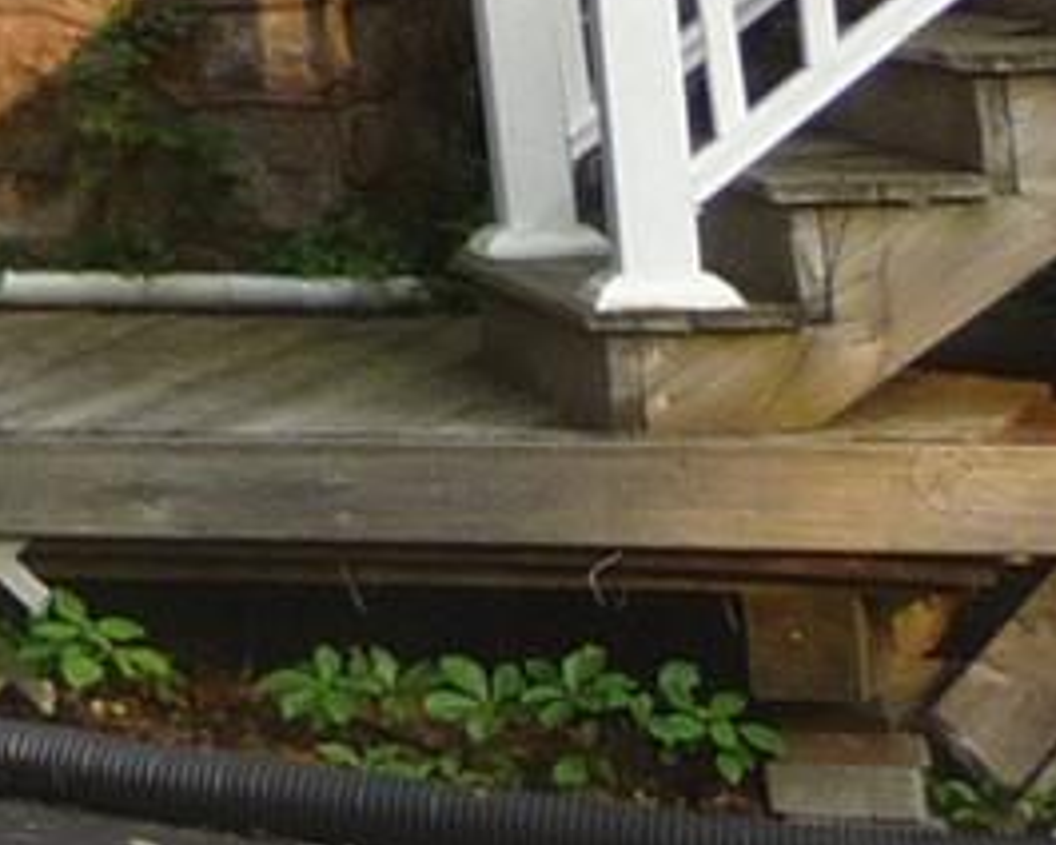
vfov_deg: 6.7
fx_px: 6845
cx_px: -2311
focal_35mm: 219
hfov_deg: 7.5
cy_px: -1148
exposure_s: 1/200
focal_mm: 4.7
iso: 100
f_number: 3.3
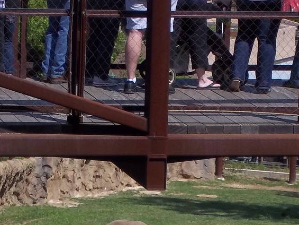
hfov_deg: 6.5
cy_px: 316
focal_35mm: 306
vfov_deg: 4.8
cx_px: 119
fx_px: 2644
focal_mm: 19.5
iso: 80
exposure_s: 1/500
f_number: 5.6
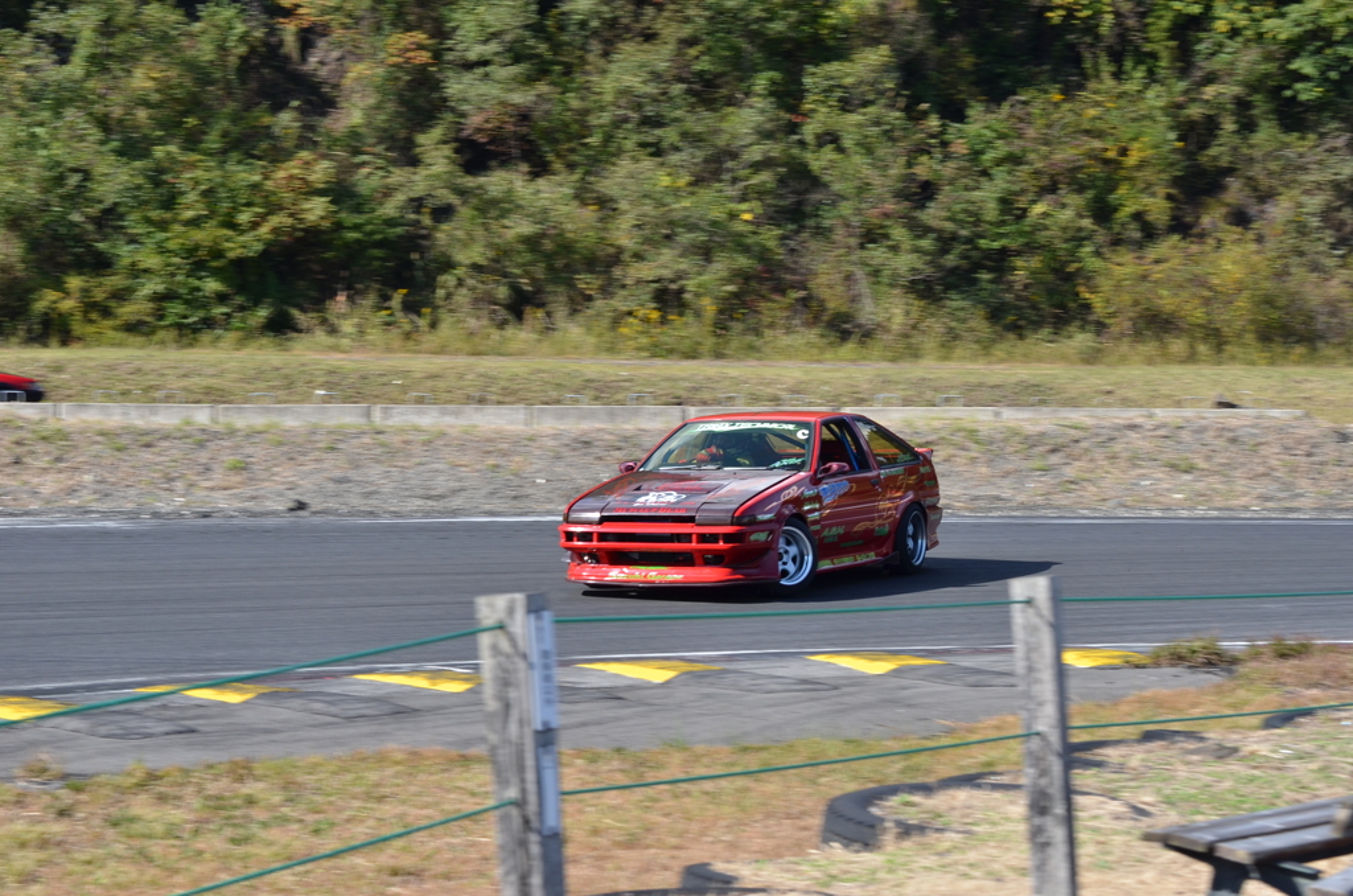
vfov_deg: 13.0
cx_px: 676
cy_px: 448
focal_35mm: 105
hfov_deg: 19.5
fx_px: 3938
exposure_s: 1/250
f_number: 10
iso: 200
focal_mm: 70
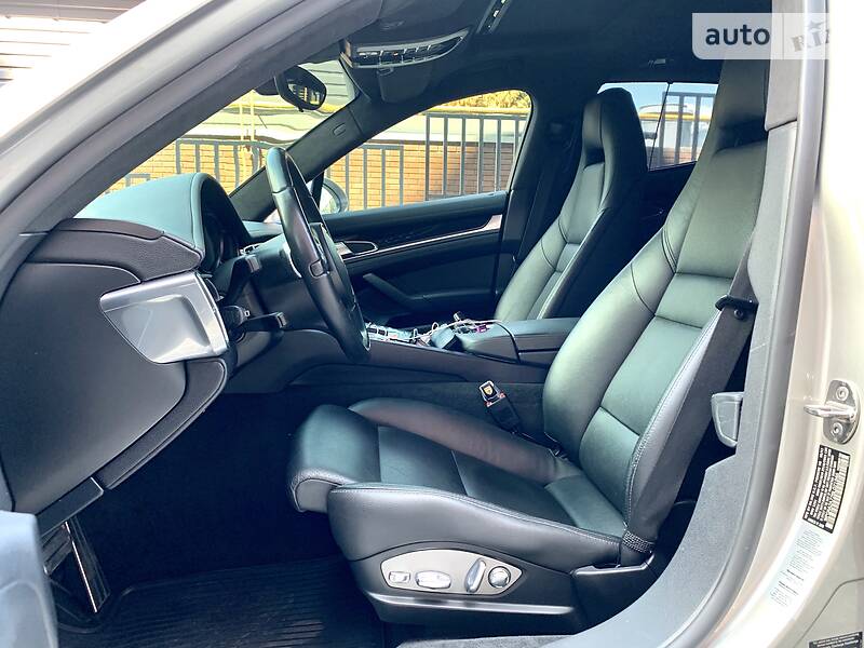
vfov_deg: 53.1
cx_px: 432
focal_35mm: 26
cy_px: 324
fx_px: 649
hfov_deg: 67.3
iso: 100
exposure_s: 1/60
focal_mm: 4.2
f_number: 1.8
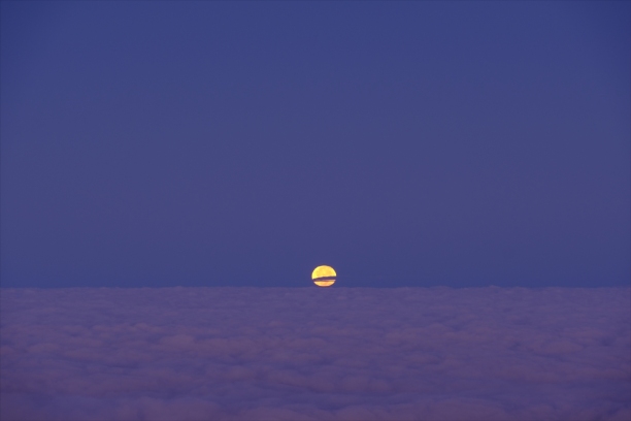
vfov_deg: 9.3
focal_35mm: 148
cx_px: 316
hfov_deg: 13.9
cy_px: 210
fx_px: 2594
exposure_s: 1/2
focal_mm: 98.6
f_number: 8
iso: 200
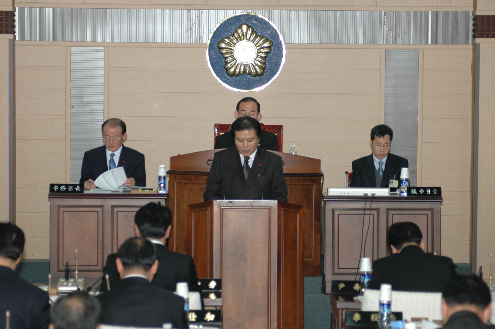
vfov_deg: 9.1
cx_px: 248
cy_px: 164
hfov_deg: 13.7
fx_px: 2060
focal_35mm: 150
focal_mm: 100
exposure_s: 1/60
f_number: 4.2
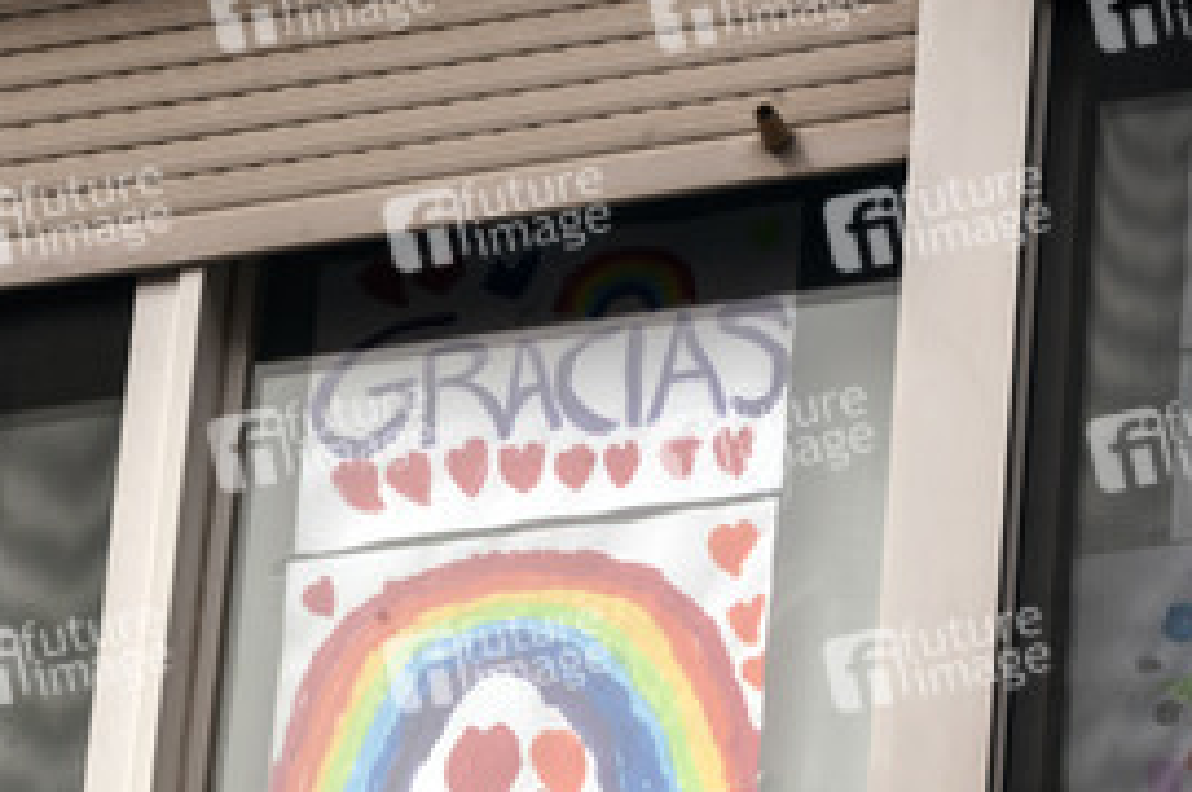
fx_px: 15306
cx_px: 383
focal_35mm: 463
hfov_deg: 4.5
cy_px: 550
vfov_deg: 3.0
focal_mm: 185
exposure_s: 1/160
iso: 400
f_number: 18
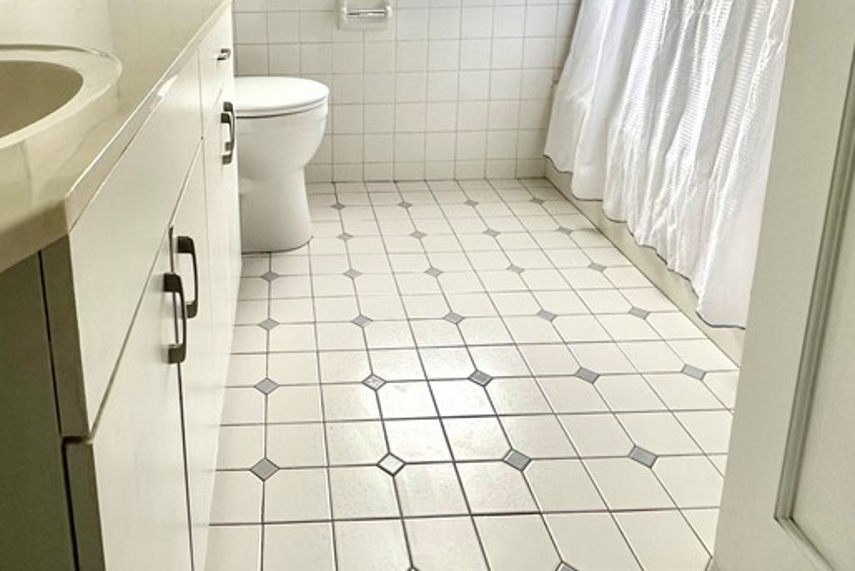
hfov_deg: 62.2
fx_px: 689
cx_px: 293
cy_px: 93
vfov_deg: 42.4
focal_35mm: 29
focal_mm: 2.22
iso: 125
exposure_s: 1/99
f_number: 2.2
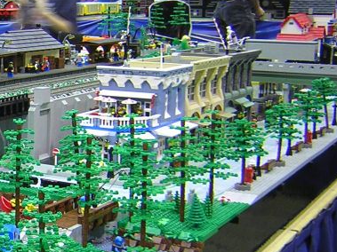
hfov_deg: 24.3
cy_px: 133
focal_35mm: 76
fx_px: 740
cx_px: -15
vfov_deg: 19.4
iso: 100
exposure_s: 1/3.9
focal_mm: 4.7
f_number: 2.6
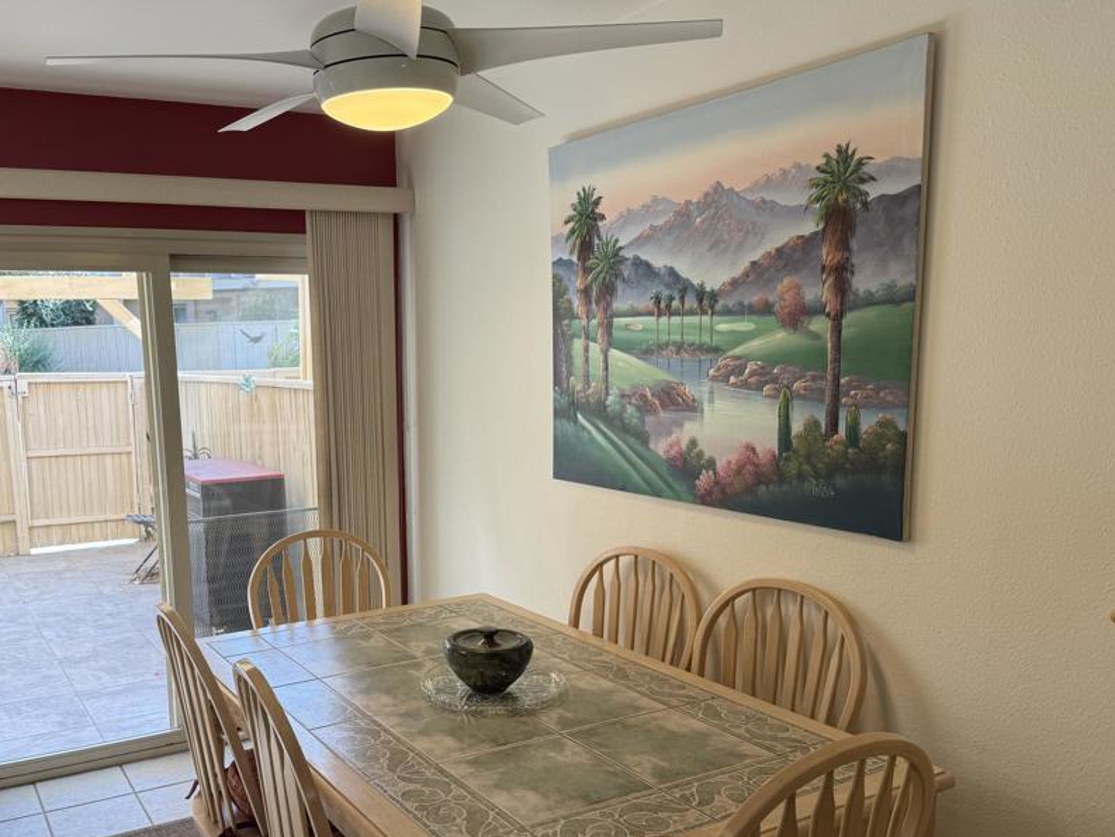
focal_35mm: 31
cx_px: 402
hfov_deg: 57.5
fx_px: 999
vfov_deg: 45.1
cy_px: 515
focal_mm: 6.76
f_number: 1.78
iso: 64
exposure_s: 1/166
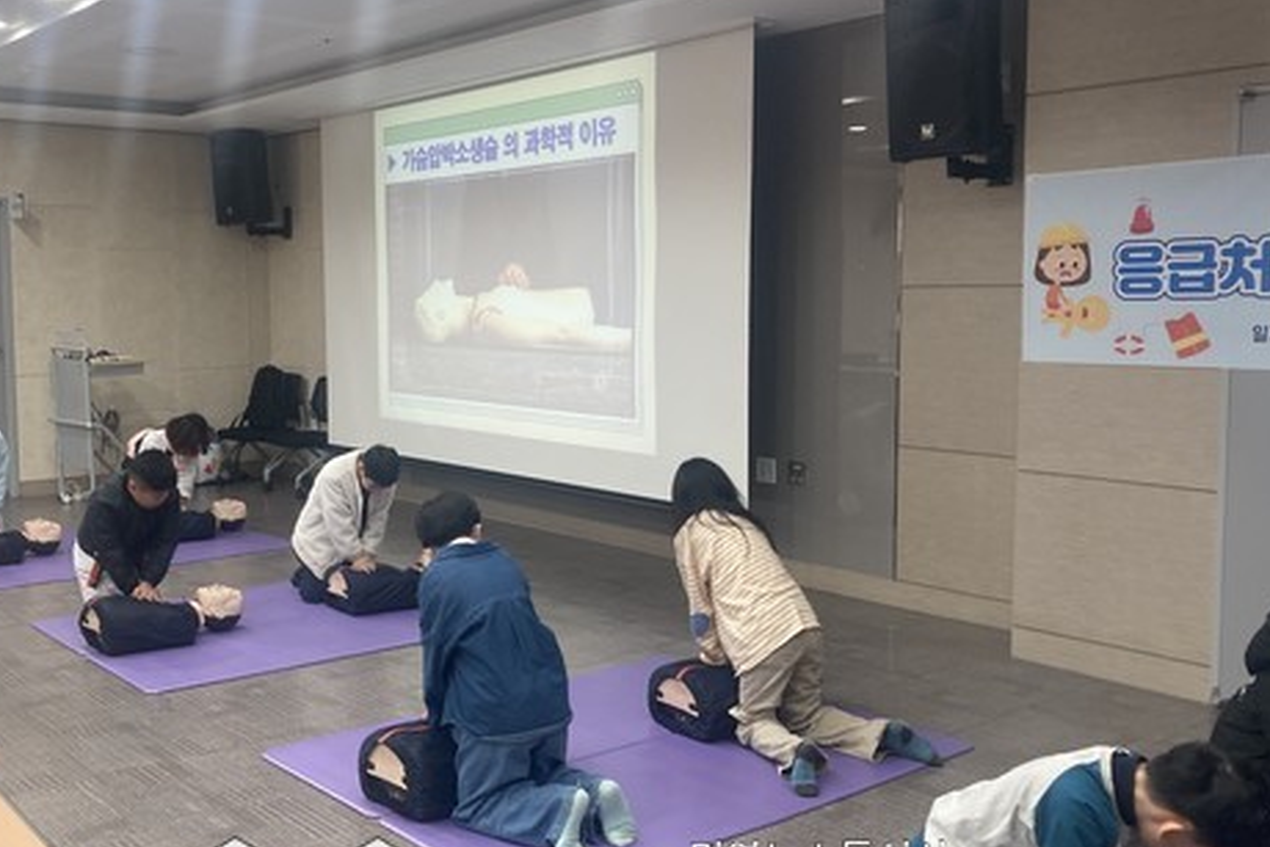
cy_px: 430
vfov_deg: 35.1
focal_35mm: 38
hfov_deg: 50.4
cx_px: 522
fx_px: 1341
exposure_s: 1/60
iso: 100
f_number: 1.8
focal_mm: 3.99
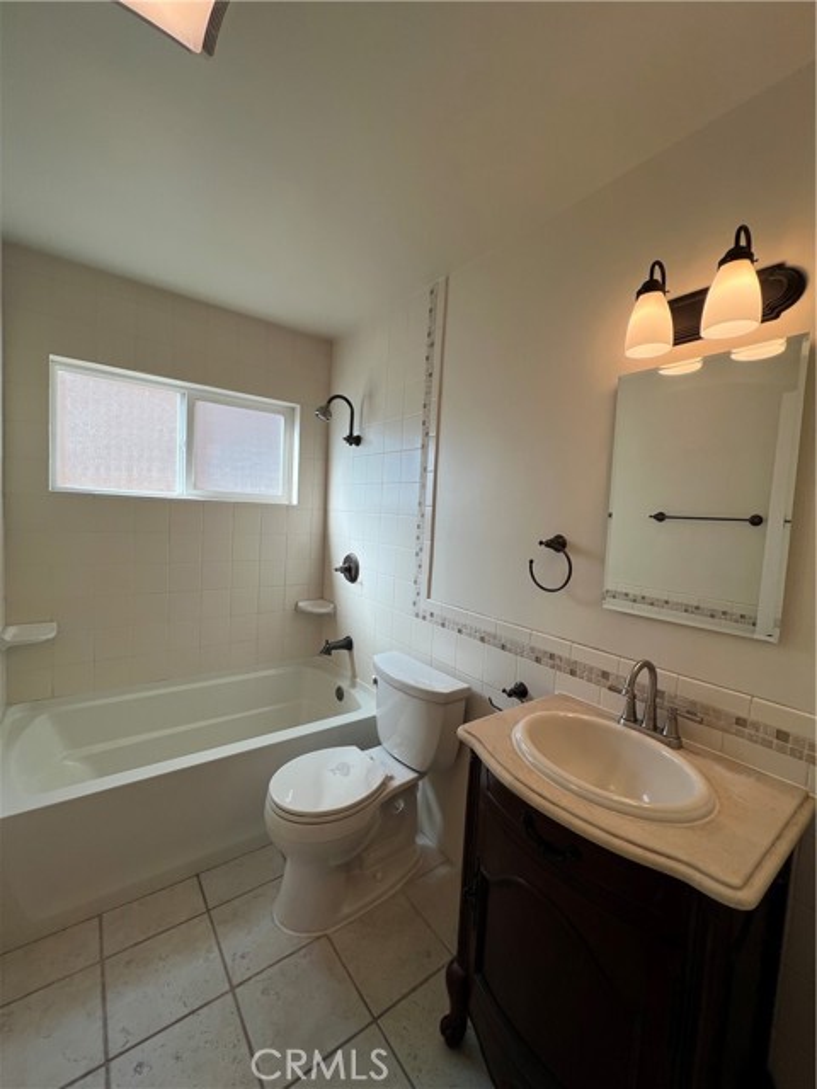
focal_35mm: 13
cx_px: 408
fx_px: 409
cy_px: 544
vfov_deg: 106.2
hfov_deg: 89.9
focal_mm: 1.57
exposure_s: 1/147
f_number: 1.8
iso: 32
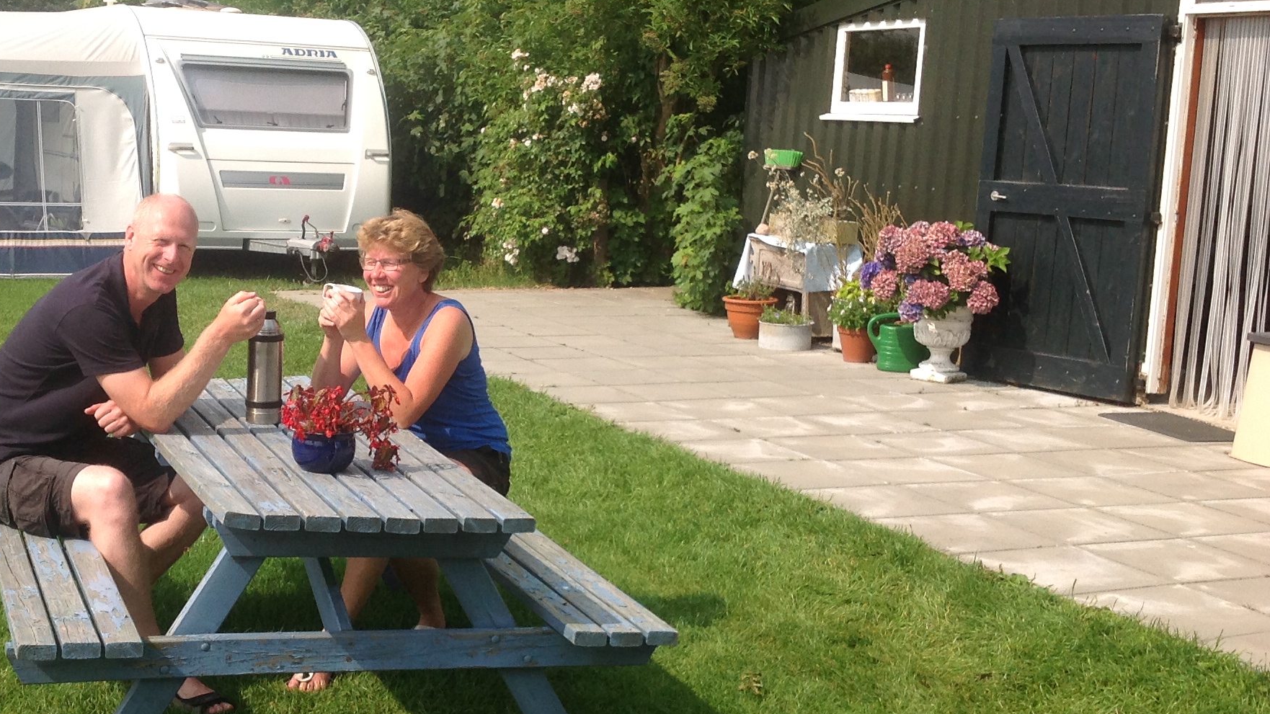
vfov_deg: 21.4
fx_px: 1886
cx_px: 394
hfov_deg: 36.7
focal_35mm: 56
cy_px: 365
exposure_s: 1/1890
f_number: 2.4
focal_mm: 4.28
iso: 50
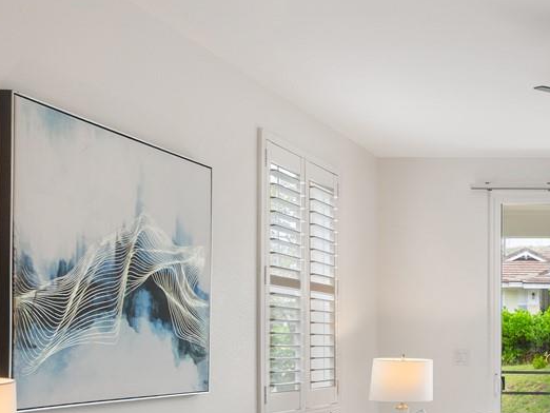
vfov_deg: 28.9
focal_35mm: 49
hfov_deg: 31.7
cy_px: 341
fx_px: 779
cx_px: 677
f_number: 4
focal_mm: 8
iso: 200
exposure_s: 1/500
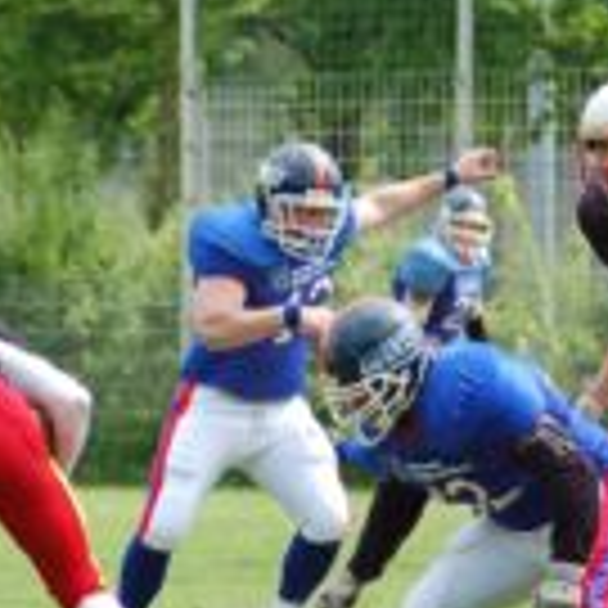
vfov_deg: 3.4
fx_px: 10154
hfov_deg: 3.4
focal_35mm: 511
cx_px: -34
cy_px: 365
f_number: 4.2
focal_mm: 120
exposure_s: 1/1000
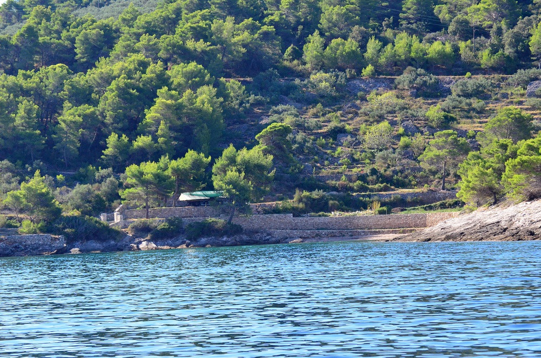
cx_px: 270
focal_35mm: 150
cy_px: 179
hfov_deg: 13.7
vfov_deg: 9.1
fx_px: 2249
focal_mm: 100
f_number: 5.6
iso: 2000
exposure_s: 1/4000
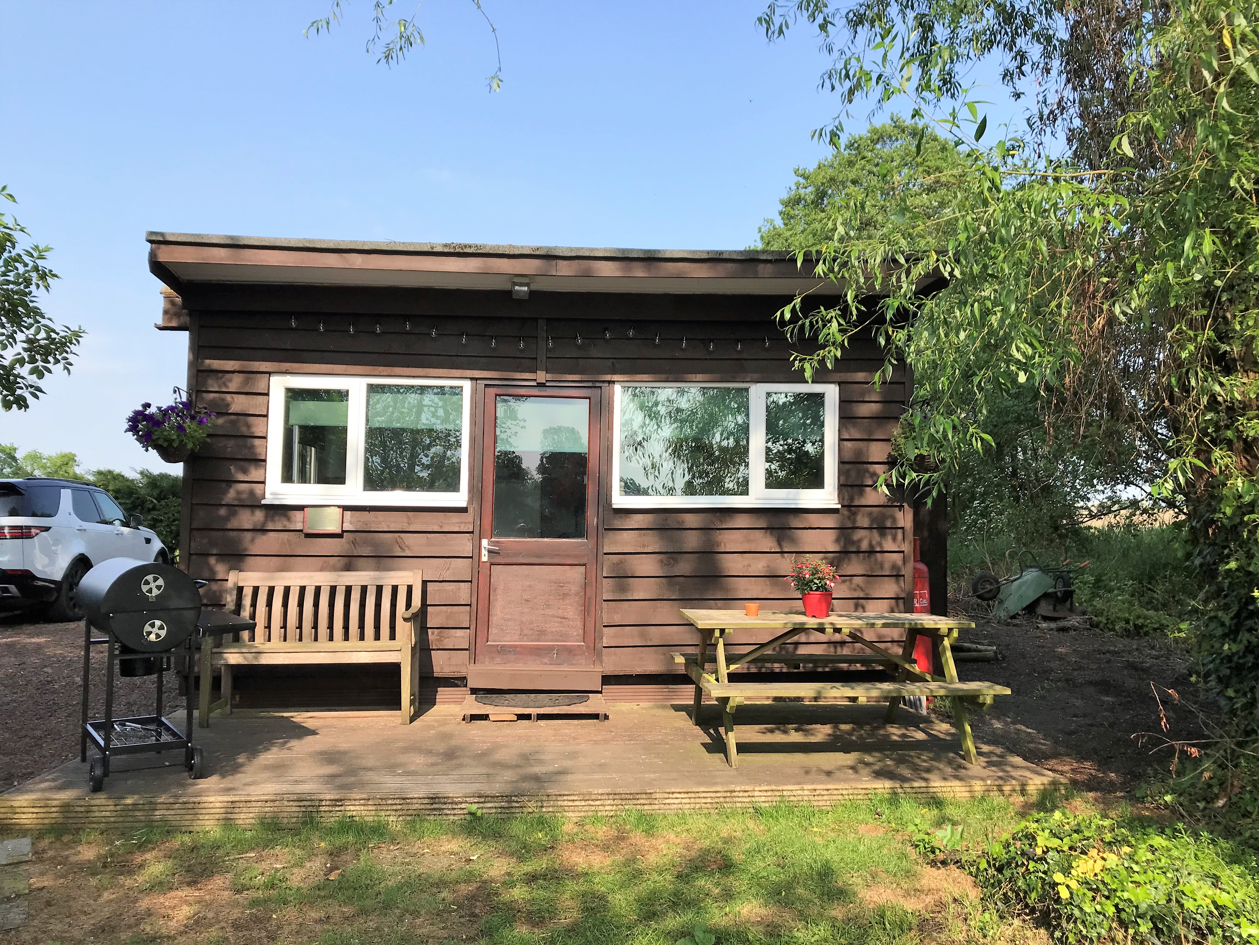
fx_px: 1018
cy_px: 472
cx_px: 630
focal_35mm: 28
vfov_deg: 49.7
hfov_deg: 63.4
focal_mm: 3.99
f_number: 1.8
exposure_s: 1/1330
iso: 20
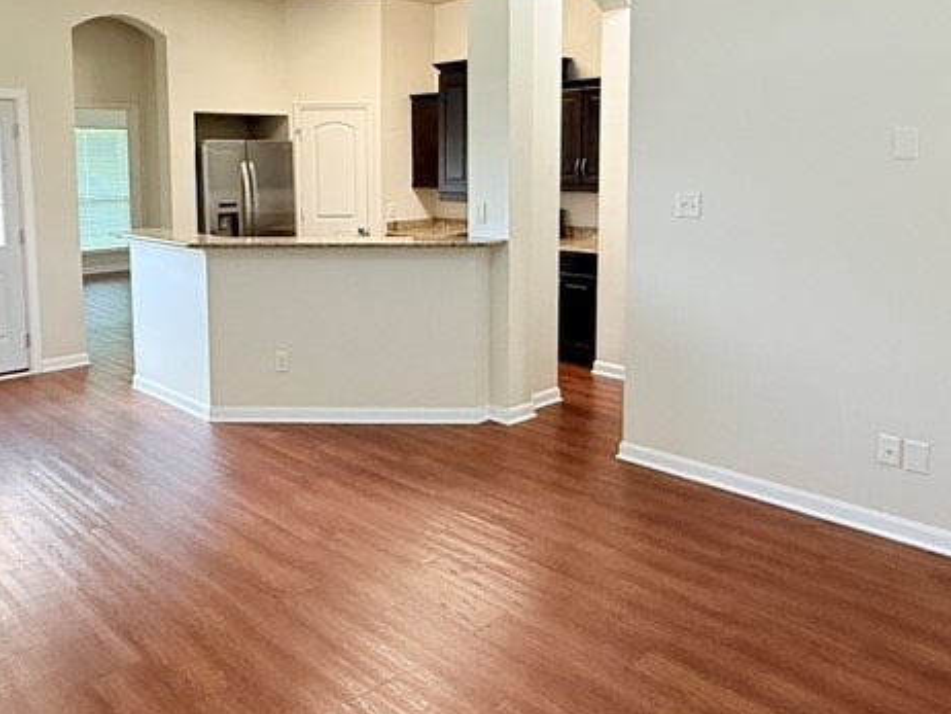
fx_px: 852
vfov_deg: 44.8
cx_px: 391
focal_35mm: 31
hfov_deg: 58.0
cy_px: 241
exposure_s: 1/120
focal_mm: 2.22
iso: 320
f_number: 2.2
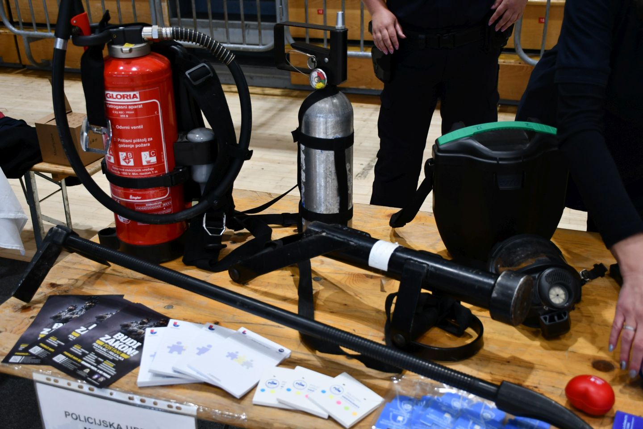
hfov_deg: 49.6
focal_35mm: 39
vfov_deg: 34.2
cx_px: 322
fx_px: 697
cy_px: 214
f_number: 3.8
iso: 800
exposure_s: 1/125
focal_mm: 26
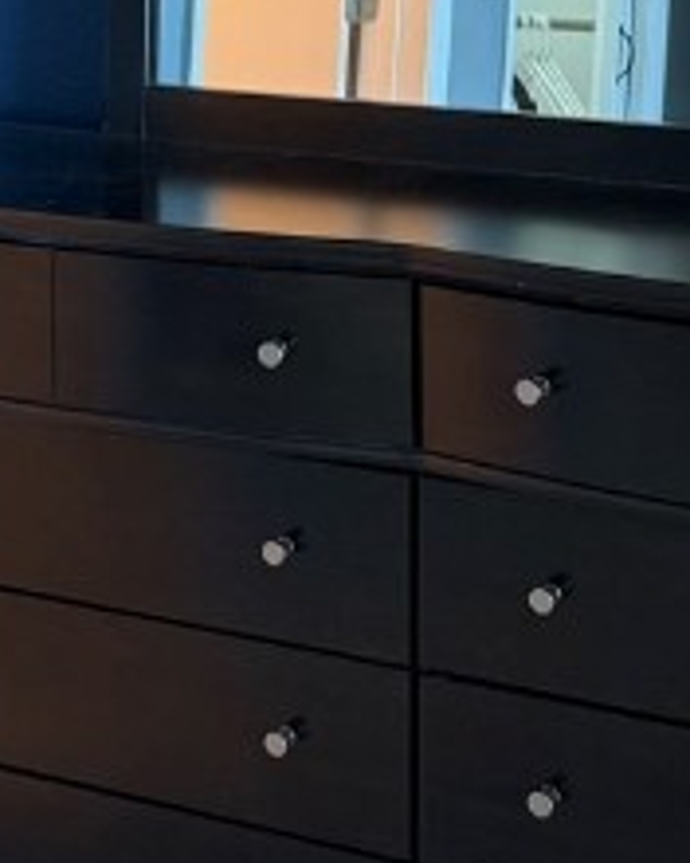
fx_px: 2782
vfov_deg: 17.3
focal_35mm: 109
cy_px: 39
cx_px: 16
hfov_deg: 13.9
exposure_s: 1/60
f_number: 1.78
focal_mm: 6.76
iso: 160
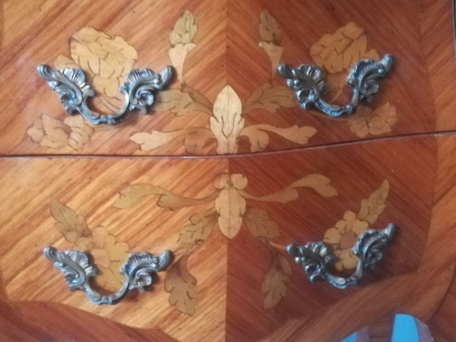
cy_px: 172
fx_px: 672
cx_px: 221
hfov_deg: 37.5
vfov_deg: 28.6
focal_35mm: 51
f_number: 2.2
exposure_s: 1/14.3
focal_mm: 3.83
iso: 1250
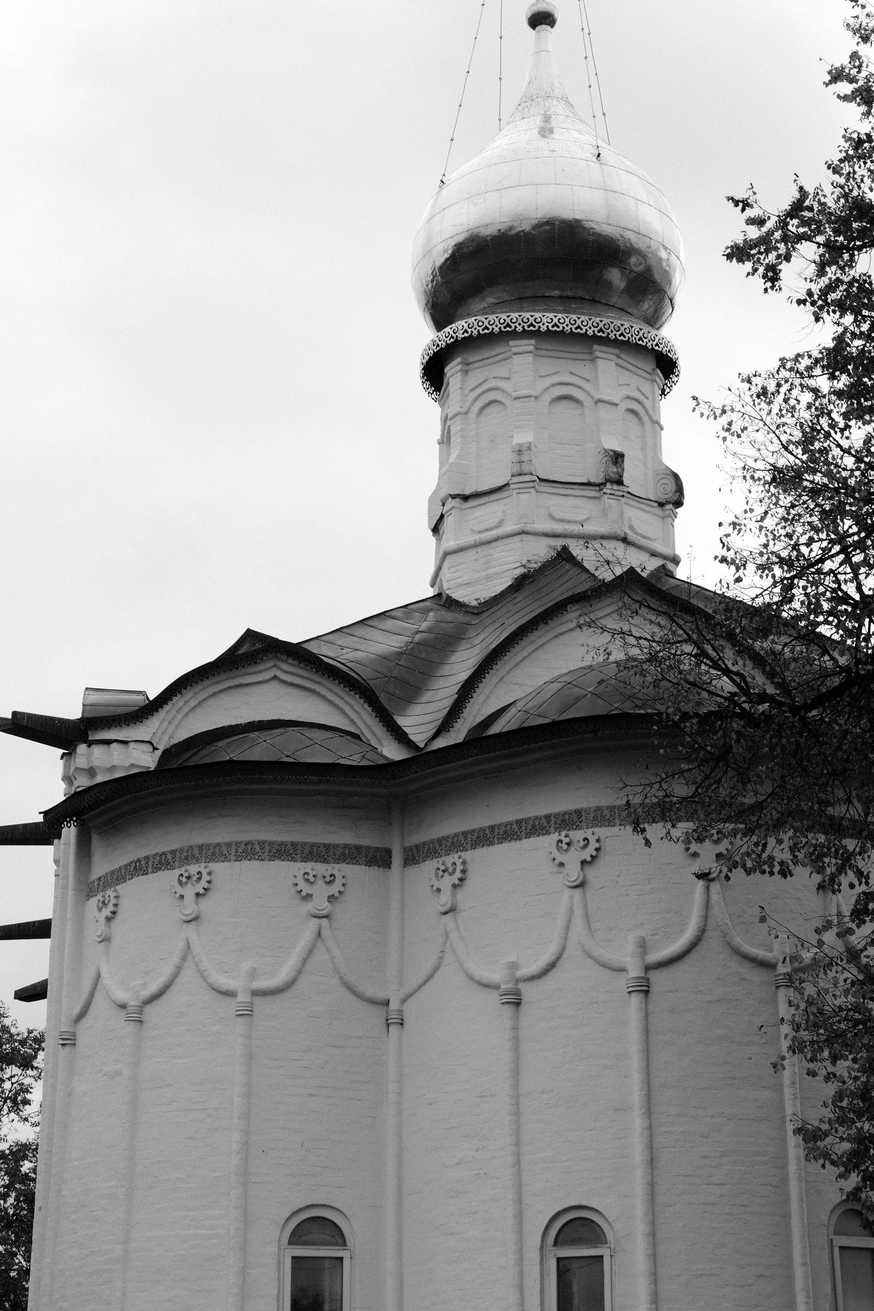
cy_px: 484
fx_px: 2513
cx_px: 488
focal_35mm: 69
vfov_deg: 29.1
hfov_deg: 19.7
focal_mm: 35
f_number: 8
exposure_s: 1/80
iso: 320
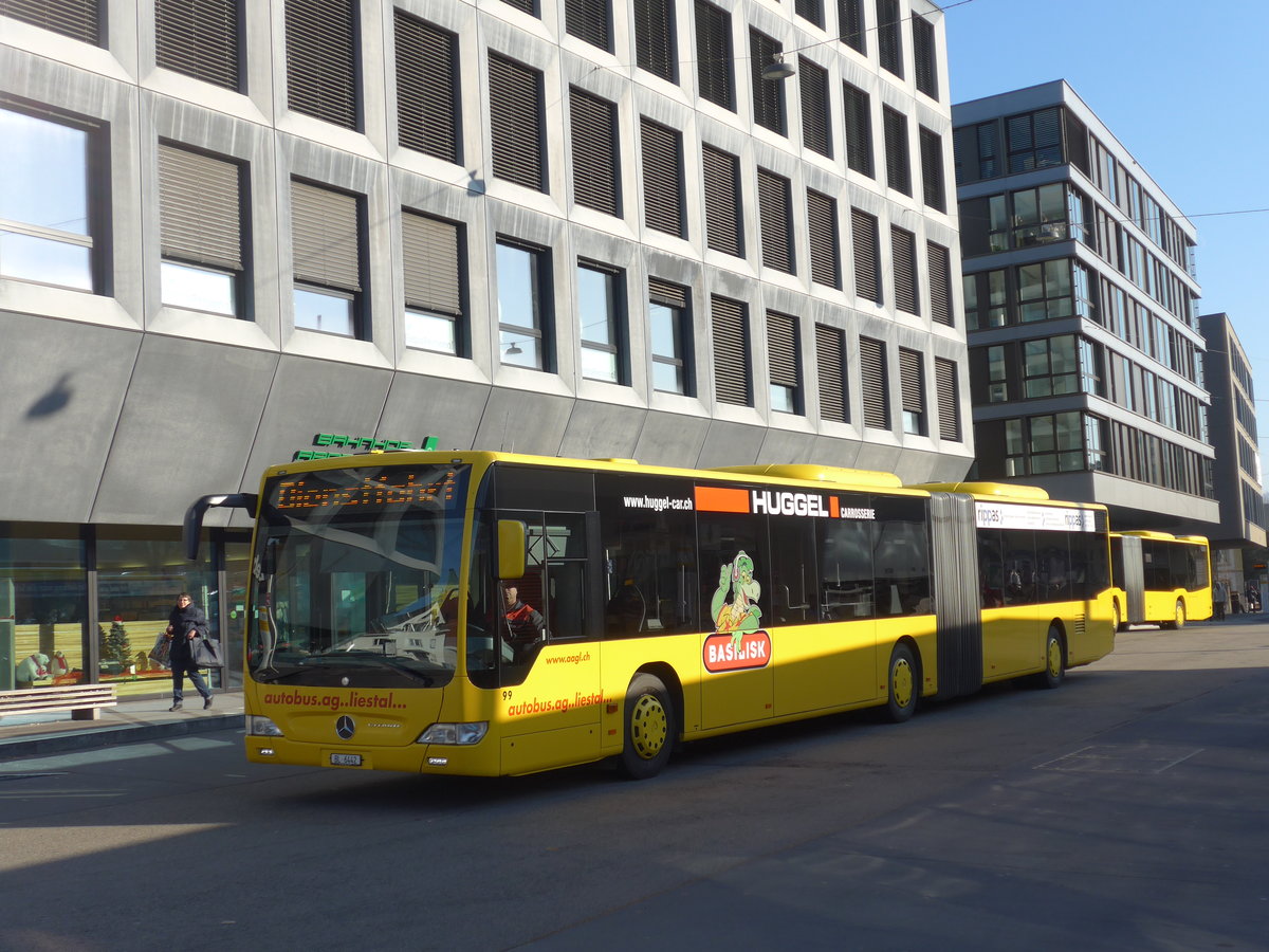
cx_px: 634
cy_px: 476
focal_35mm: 46
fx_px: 1686
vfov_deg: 31.5
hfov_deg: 41.2
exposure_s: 1/1000
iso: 80
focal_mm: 9.5
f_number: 3
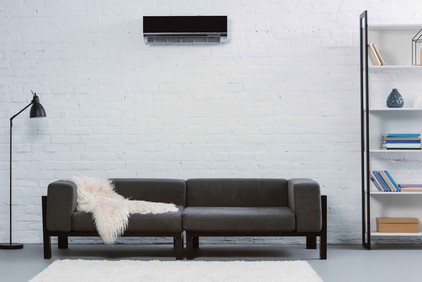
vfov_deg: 16.1
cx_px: 211
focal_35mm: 85
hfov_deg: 23.9
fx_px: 997
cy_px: 141
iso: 320
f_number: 8
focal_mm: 85
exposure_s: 1/160
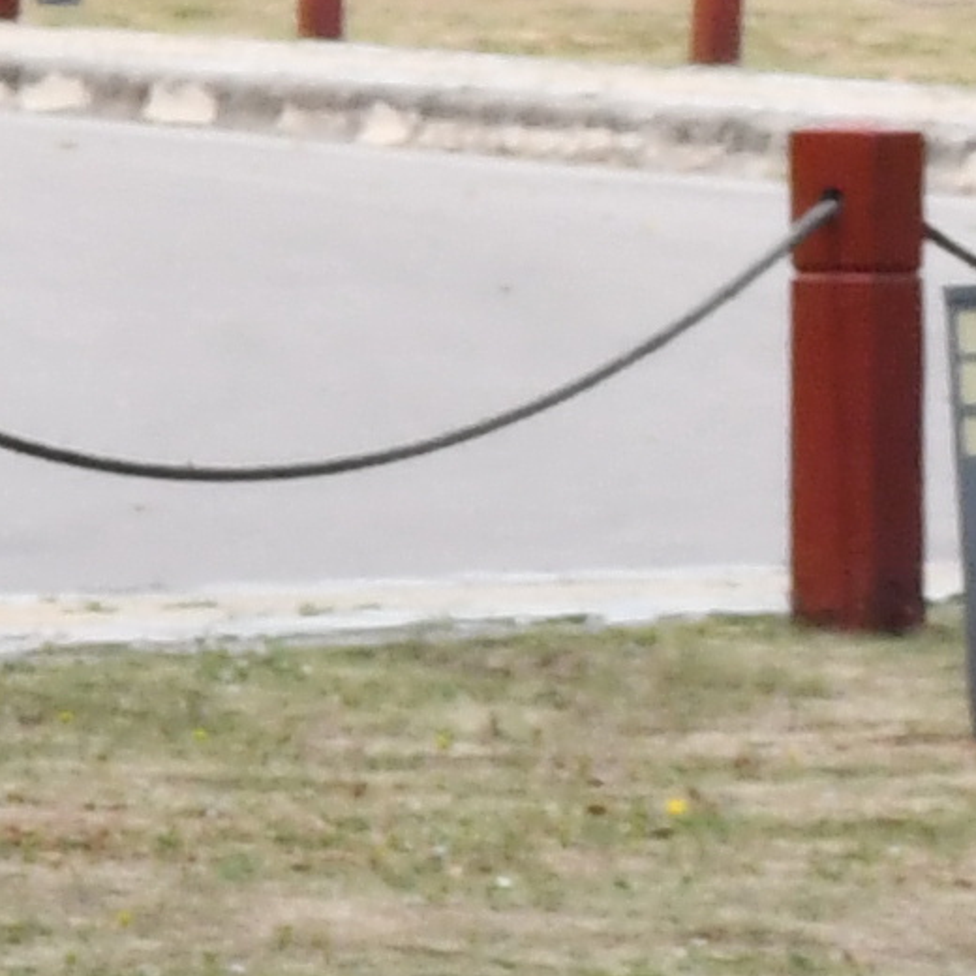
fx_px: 15088
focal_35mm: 473
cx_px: -3866
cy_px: -11
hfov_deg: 3.4
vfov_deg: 3.7
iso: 500
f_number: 13
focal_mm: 35
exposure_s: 1/640
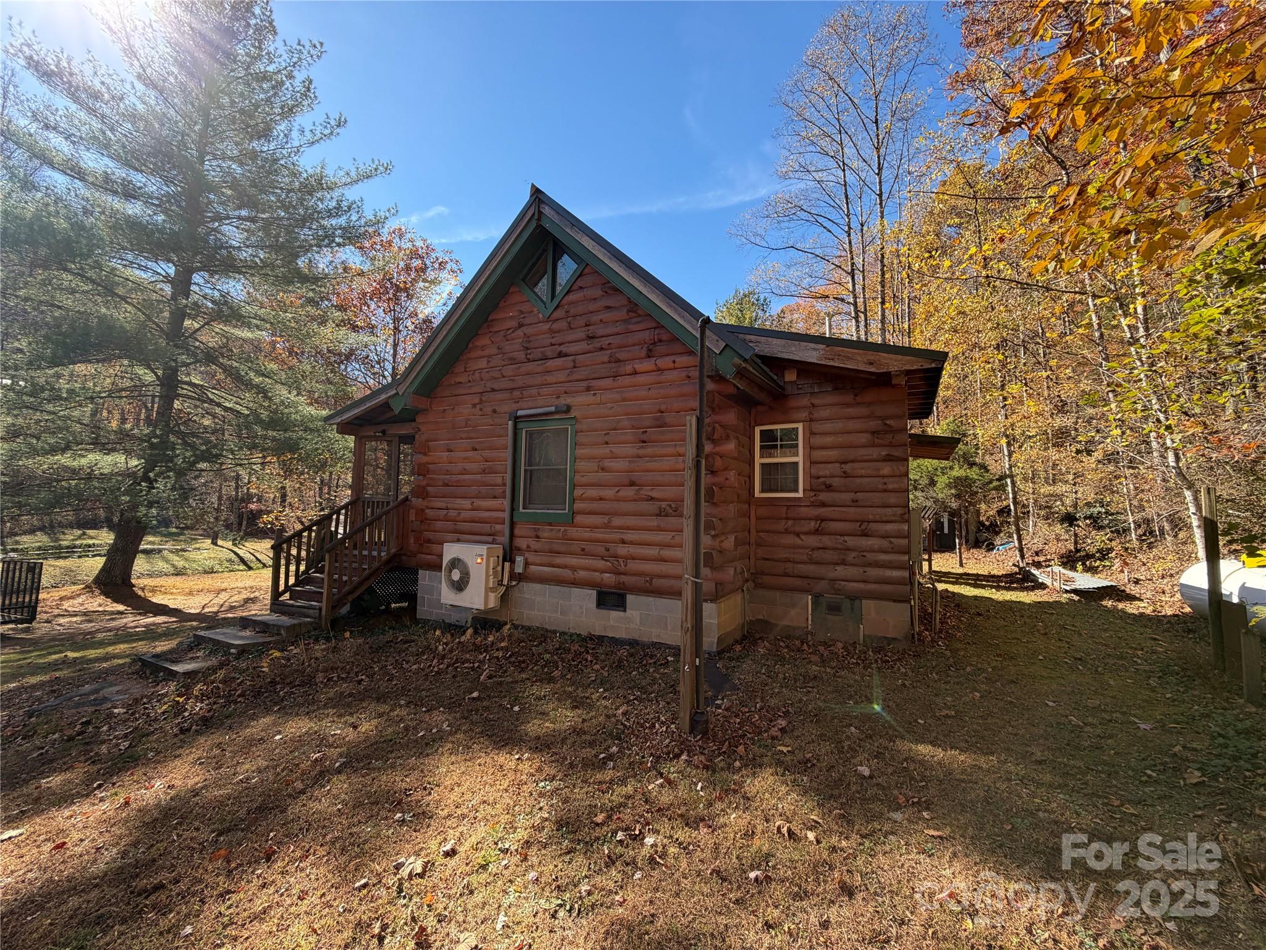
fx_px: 512
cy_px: 475
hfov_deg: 102.1
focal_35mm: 14
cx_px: 633
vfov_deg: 85.7
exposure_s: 1/502
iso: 50
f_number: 2.2
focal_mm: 2.22
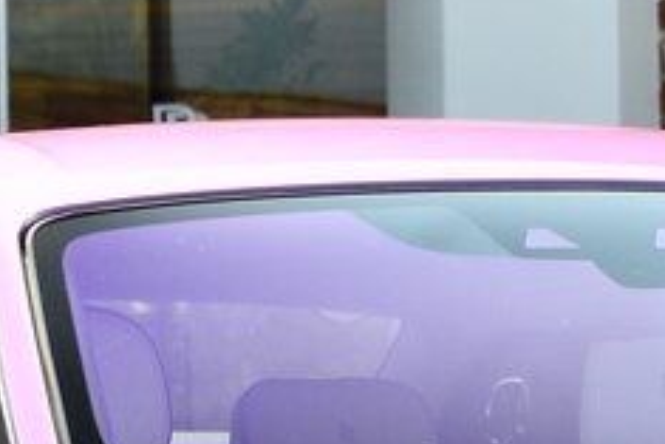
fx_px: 8040
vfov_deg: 3.2
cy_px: 618
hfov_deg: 4.7
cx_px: 743
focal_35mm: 435
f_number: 5
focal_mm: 85
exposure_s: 1/1000
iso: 640
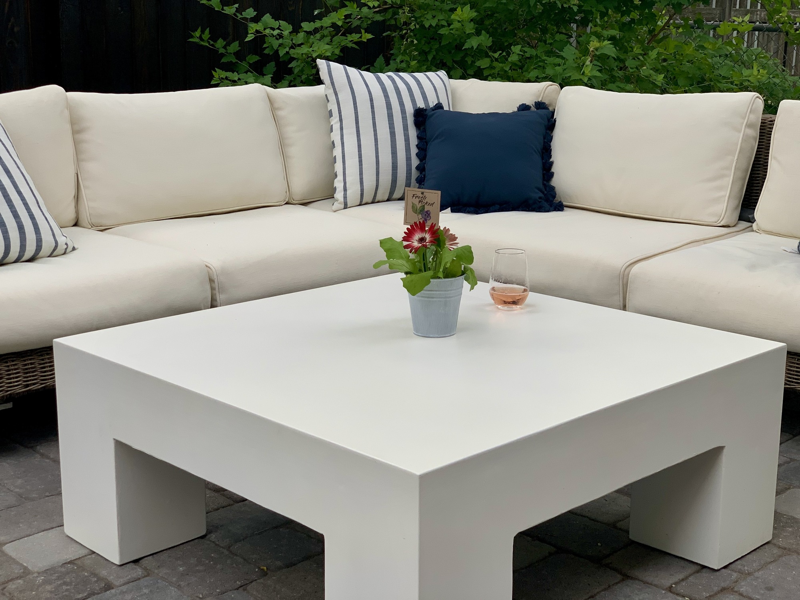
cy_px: 300
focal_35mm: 52
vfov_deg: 28.0
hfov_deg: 36.8
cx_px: 400
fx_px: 1202
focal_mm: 6
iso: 40
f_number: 2.4
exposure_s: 1/122
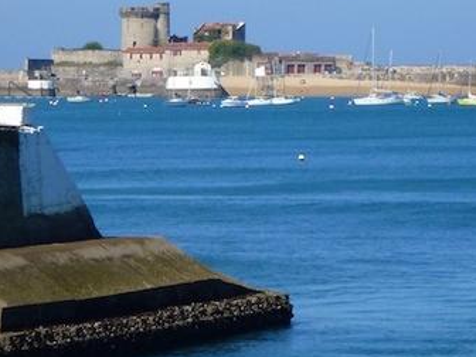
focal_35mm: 274
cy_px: 91
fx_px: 3768
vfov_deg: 5.4
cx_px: 222
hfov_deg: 7.2
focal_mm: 23.4
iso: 100
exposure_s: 1/640
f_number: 5.2
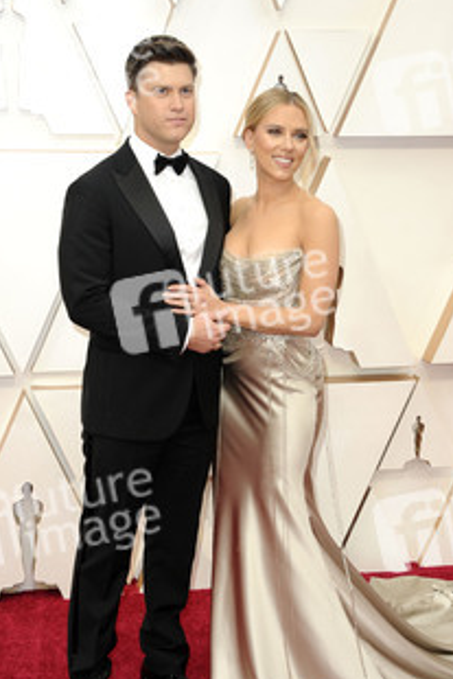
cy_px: 412
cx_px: 288
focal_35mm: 67
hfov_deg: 20.3
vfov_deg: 30.0
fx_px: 1263
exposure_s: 1/250
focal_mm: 52
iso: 1250
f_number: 7.1
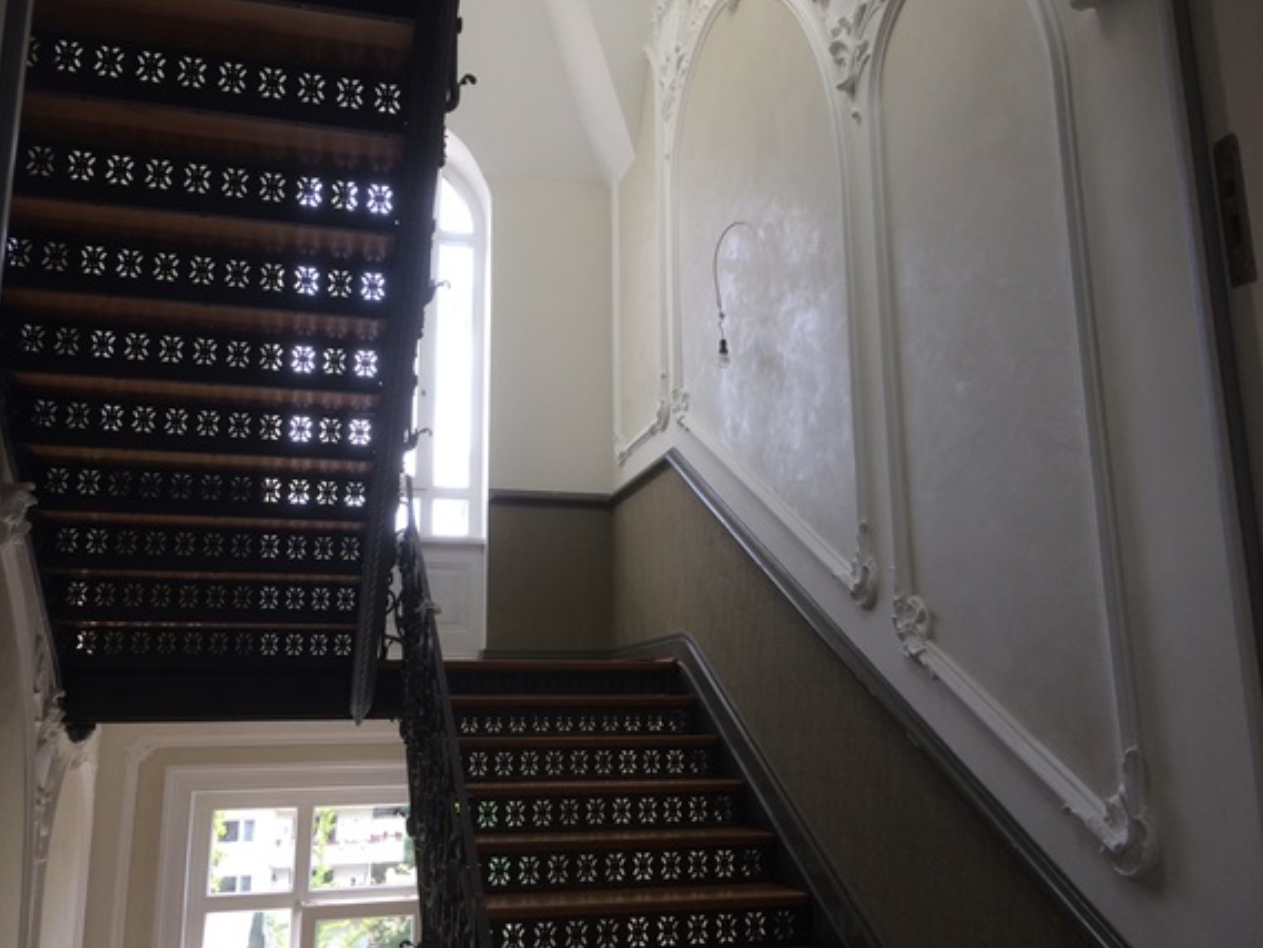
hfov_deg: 58.3
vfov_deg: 45.5
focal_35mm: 31
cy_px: 476
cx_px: 624
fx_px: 1131
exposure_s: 1/120
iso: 50
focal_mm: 4.12
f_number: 2.2
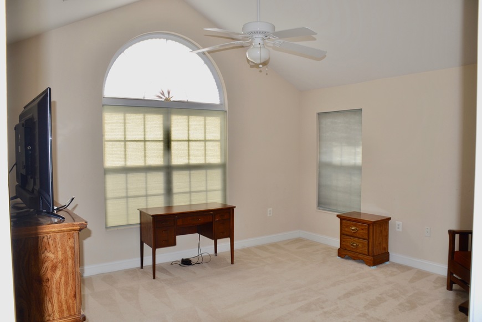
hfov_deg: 67.4
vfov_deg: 47.9
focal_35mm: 27
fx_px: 361
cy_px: 161
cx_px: 241
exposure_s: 1/200
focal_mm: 18
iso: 100
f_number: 5
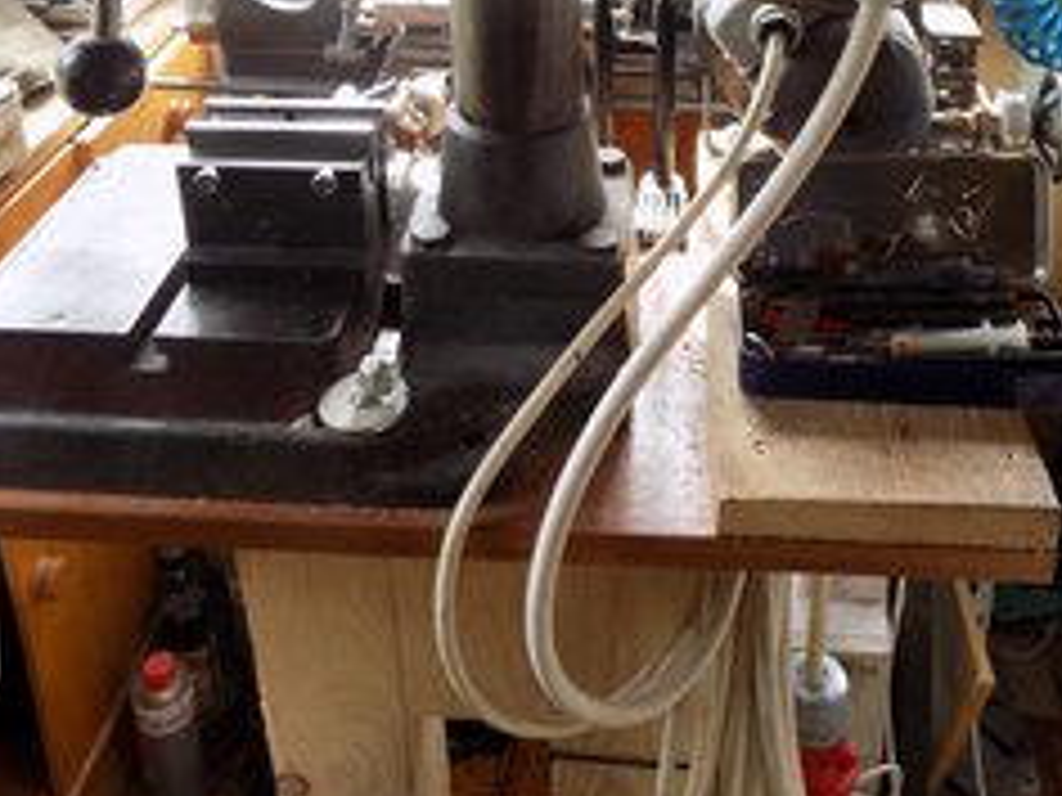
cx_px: 590
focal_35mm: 39
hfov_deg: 47.8
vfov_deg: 33.5
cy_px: -13
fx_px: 1196
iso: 80
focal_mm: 4
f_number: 3.1
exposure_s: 1/40
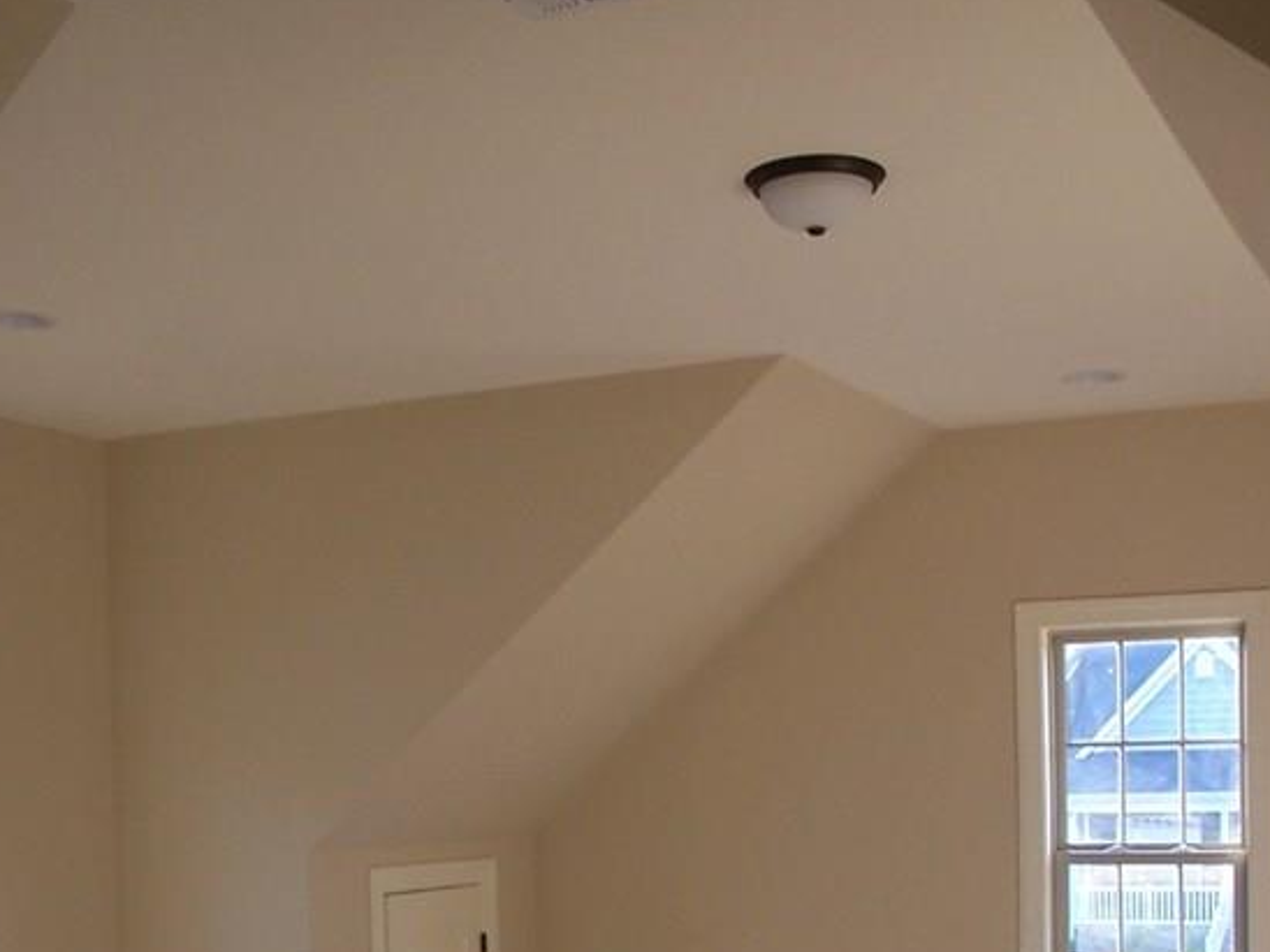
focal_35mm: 71
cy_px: 836
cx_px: 742
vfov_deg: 20.4
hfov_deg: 27.4
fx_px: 2605
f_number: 2.8
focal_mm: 6.3
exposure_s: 1/45
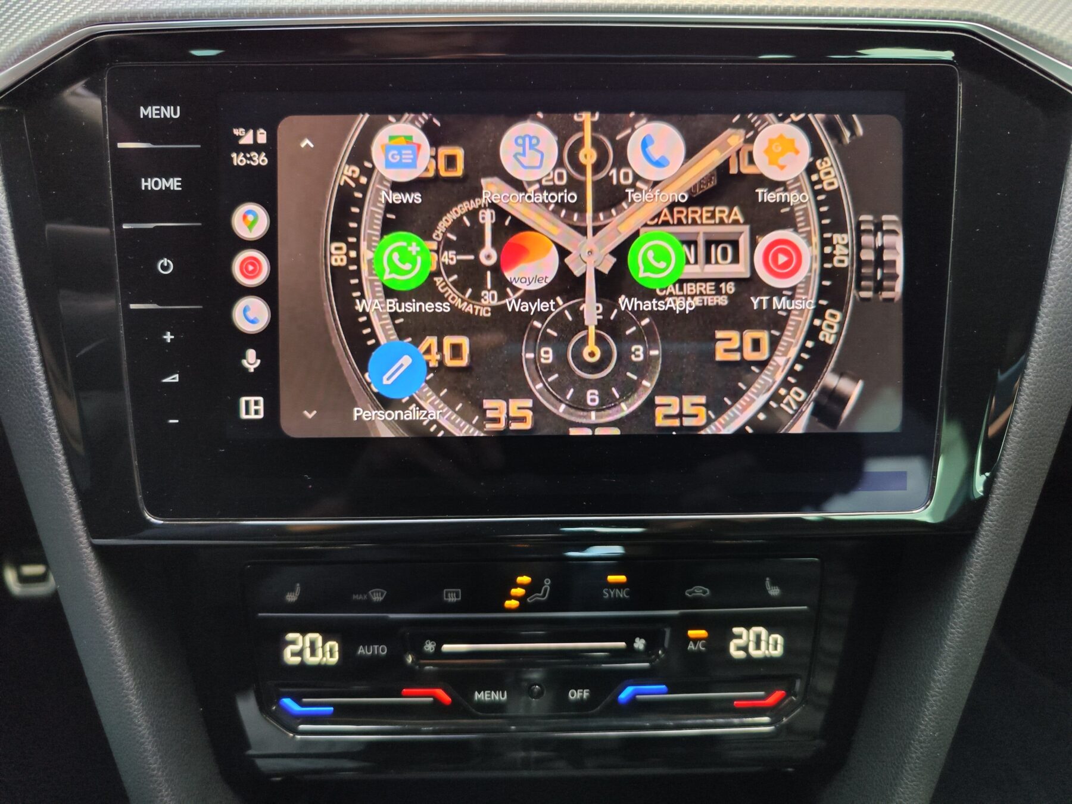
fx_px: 712
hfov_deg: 73.9
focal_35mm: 23
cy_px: 402
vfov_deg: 58.9
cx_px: 536
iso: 411
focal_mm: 7.01
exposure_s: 1/50
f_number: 1.69
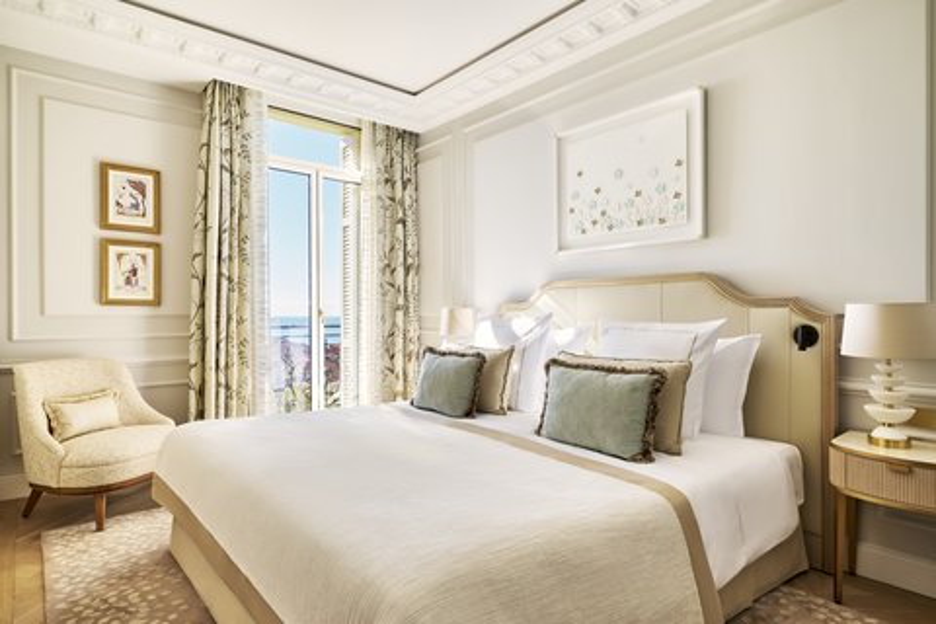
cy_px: 312
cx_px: 468
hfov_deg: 85.4
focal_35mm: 20
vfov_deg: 63.2
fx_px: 507
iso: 125
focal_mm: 19.5
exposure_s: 1/15
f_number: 11
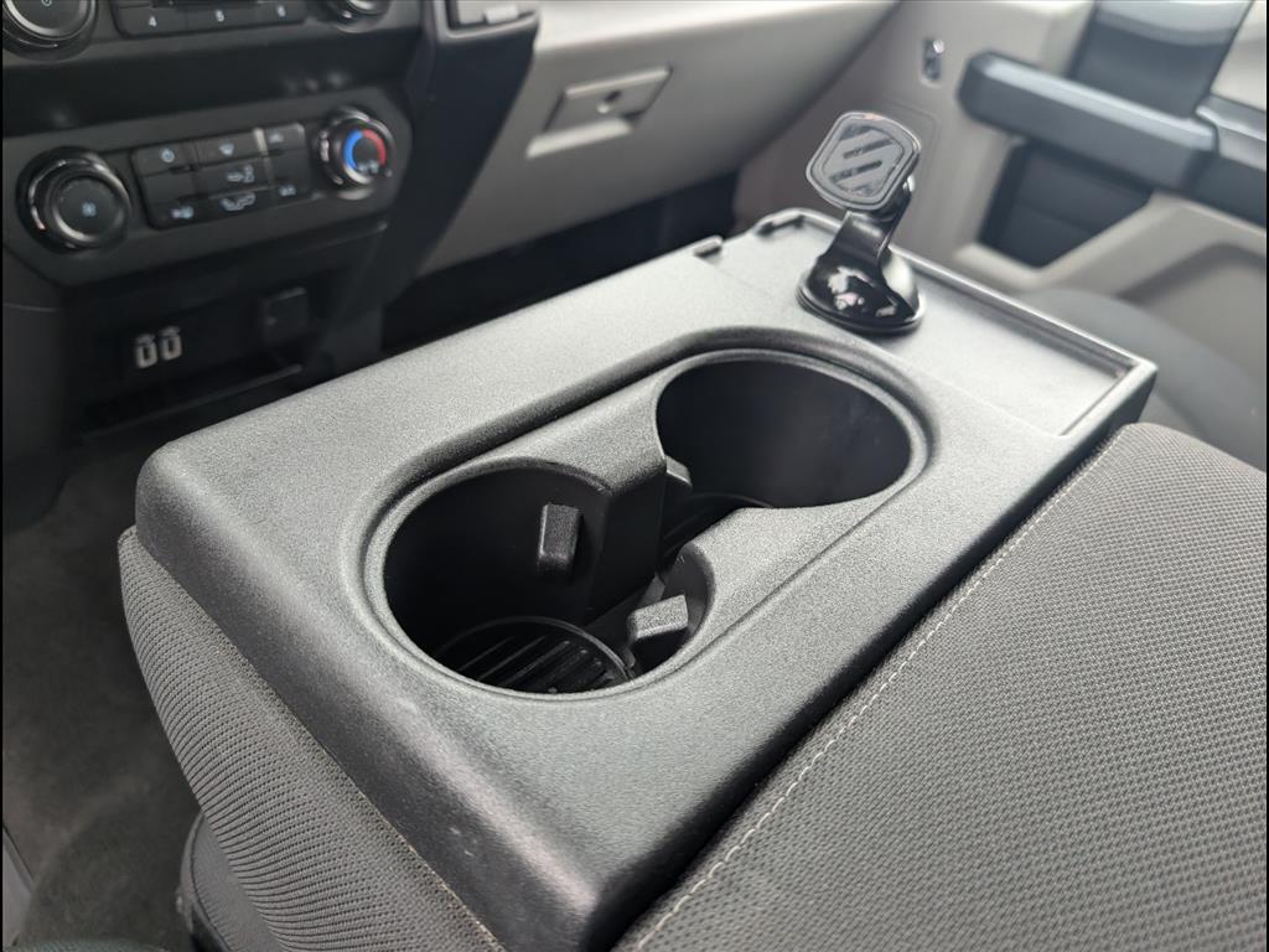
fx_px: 880
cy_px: 476
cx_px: 634
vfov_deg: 56.8
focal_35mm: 24
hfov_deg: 71.6
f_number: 1.68
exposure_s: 1/588
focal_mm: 6.9
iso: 1252
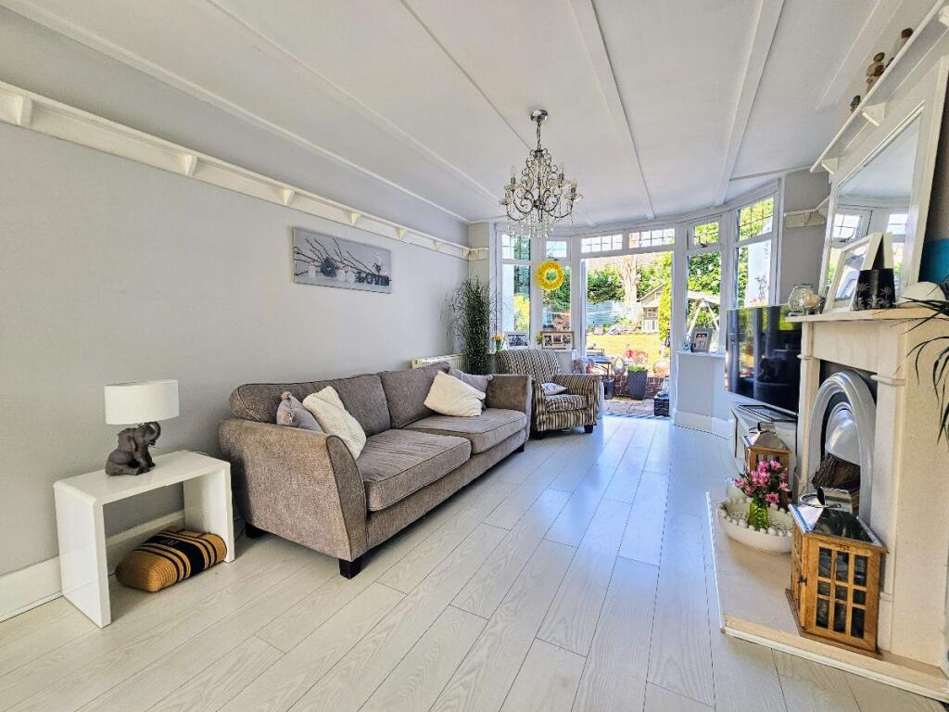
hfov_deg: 106.2
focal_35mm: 13
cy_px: 356
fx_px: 356
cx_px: 474
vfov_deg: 89.9
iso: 50
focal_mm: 2.2
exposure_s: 1/100
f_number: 2.2
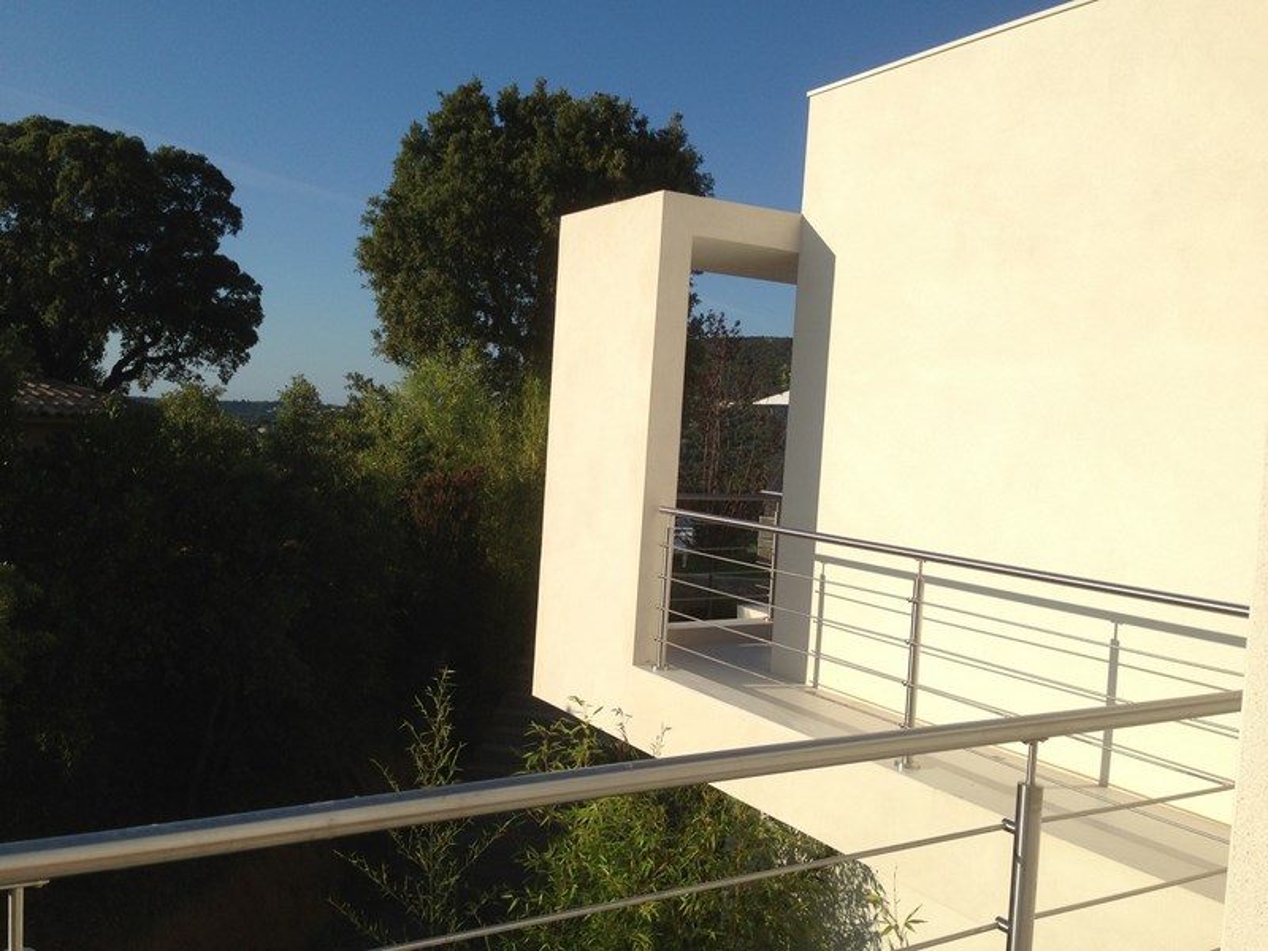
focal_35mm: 33
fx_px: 1209
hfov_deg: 55.4
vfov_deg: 42.9
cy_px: 476
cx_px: 634
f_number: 2.4
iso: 50
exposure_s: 1/2008
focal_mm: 4.13
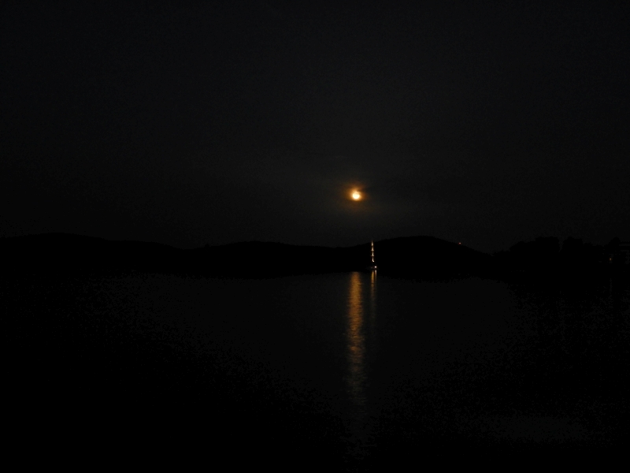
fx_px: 673
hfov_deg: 50.1
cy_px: 236
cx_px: 315
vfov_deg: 38.7
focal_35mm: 37
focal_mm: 6.6
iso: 400
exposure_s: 1
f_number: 4.2
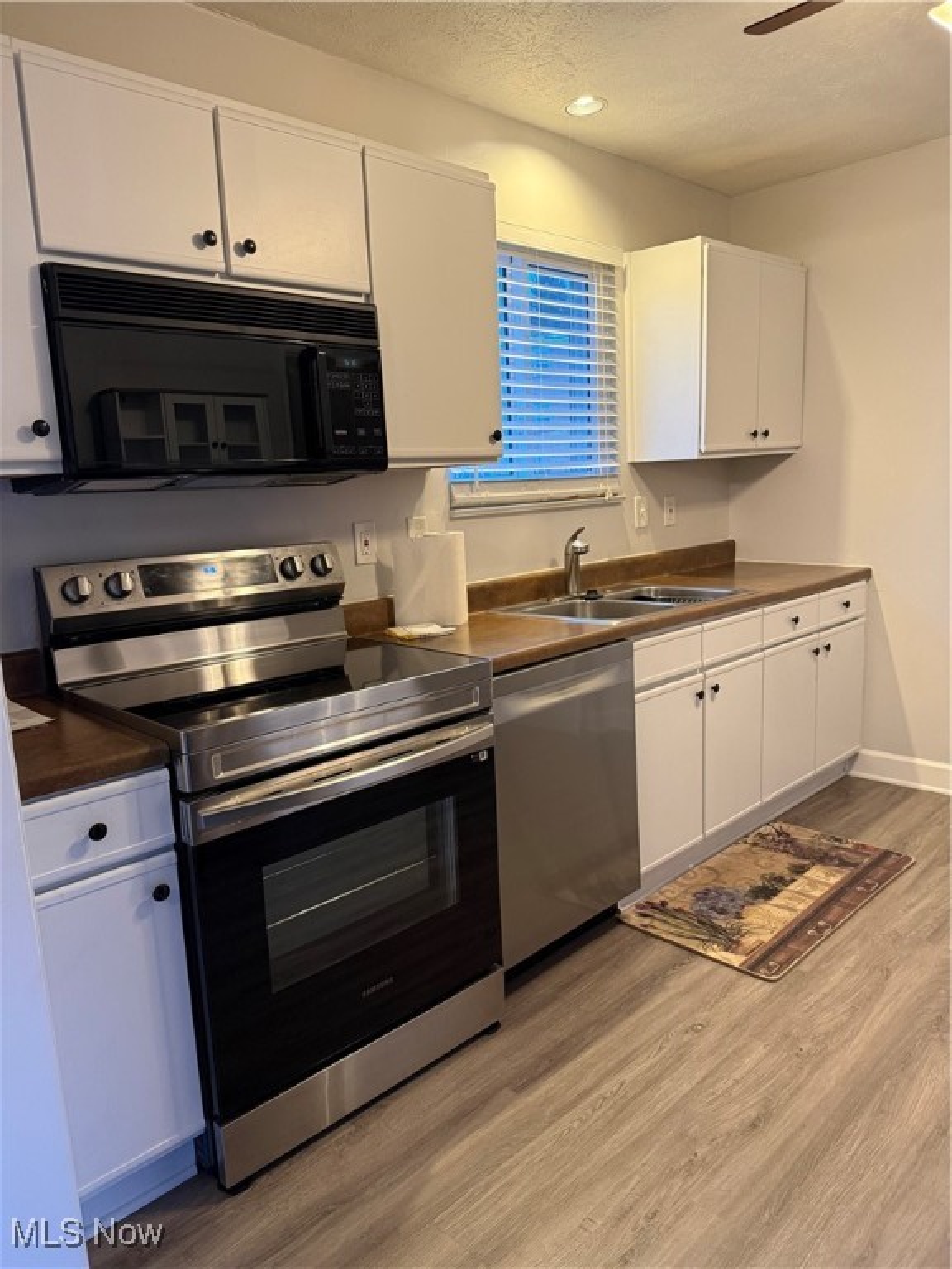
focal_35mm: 24
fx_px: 880
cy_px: 634
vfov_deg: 71.6
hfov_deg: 56.8
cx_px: 476
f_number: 1.78
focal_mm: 6.76
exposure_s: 1/60
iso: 400
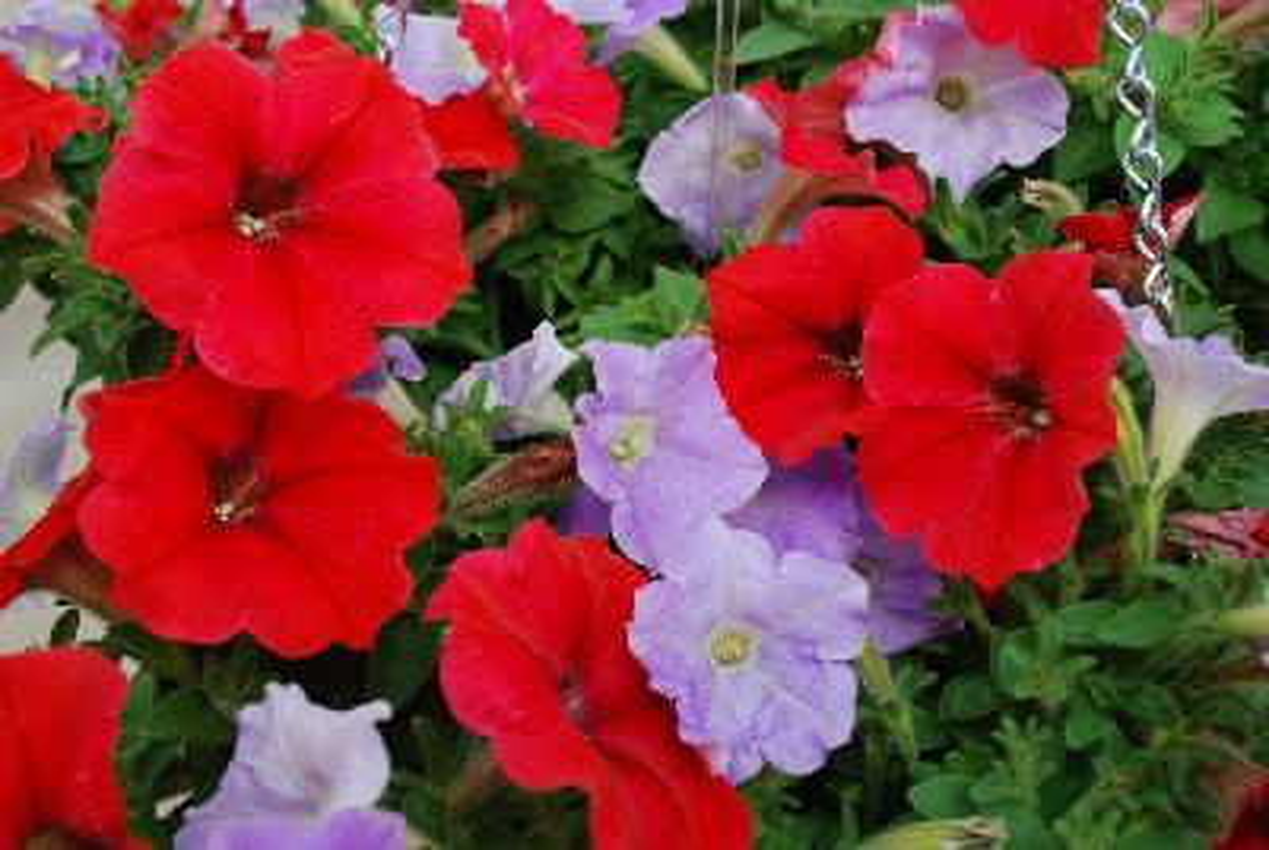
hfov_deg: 43.5
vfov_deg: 30.0
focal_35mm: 45
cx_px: 634
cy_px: 425
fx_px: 1589
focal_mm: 30
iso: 140
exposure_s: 1/60
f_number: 8
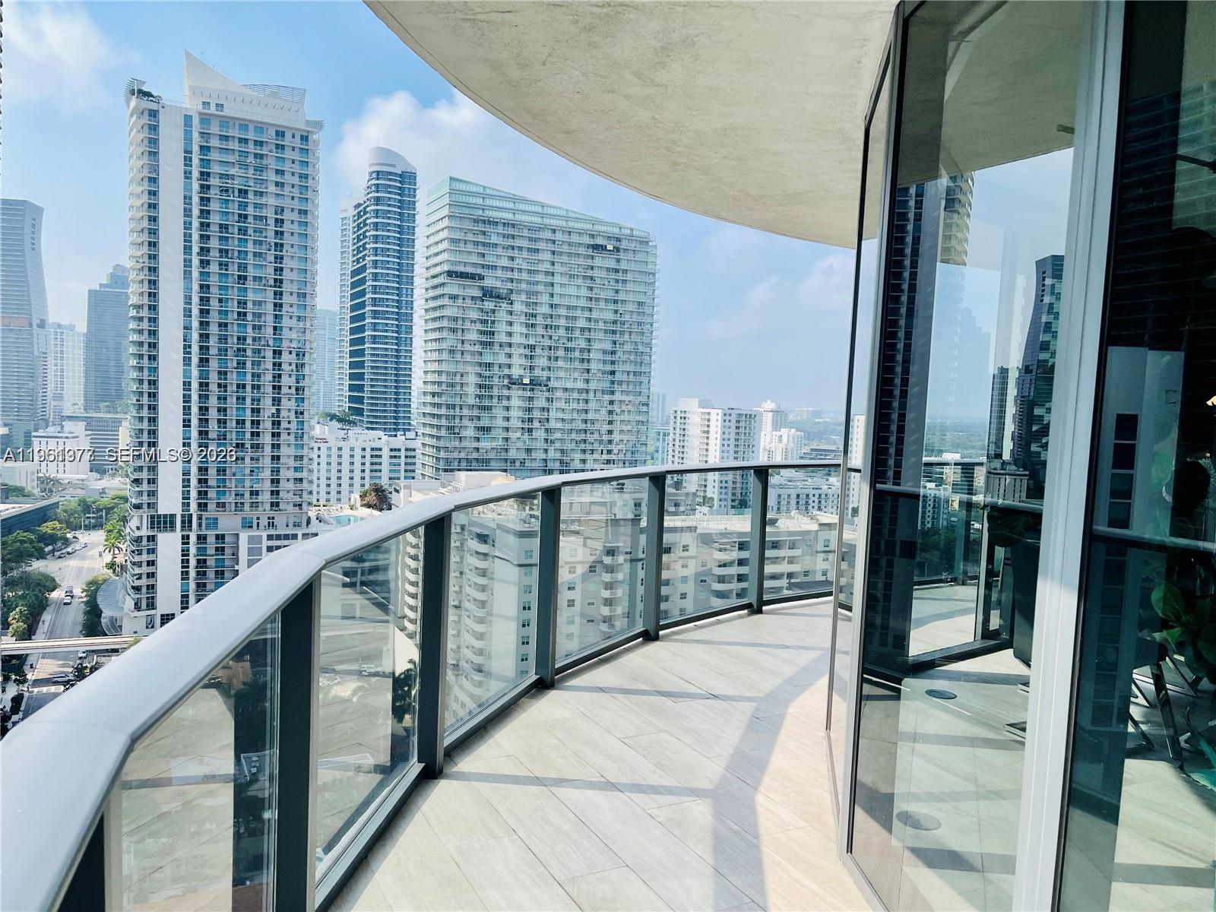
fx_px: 913
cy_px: 456
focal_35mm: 26
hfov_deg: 67.3
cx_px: 608
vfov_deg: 53.1
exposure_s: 1/2433
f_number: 1.6
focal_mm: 5.1
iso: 32
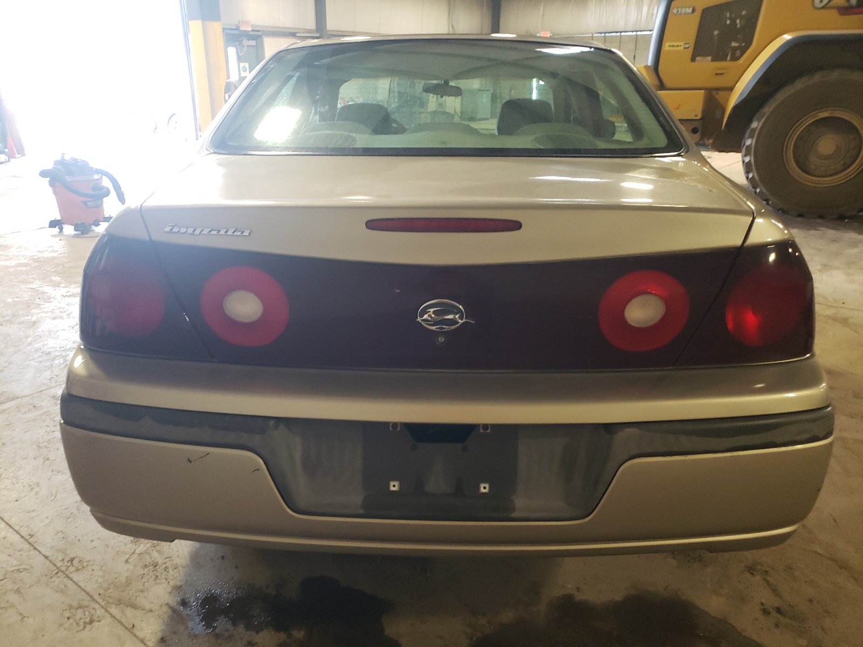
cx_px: 432
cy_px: 324
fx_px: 648
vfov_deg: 53.1
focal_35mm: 26
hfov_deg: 67.3
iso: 219
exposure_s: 1/60.2
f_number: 1.5
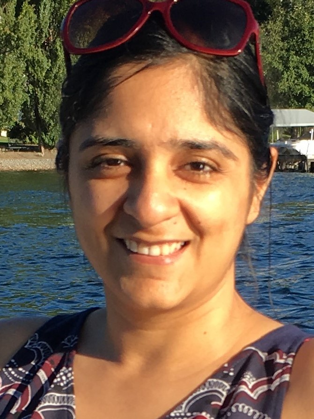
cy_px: 210
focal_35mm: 29
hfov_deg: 48.2
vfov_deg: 61.7
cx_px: 157
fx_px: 351
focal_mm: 4.15
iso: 25
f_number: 2.2
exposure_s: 1/801
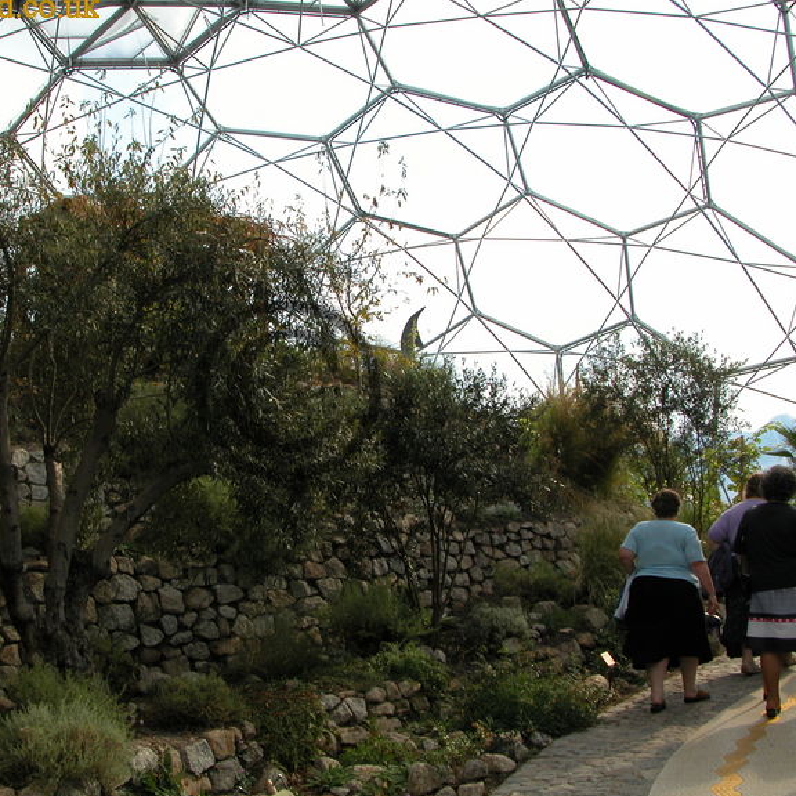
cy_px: 391
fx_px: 1119
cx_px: 287
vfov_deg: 39.2
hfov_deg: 38.9
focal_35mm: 43
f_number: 6.3
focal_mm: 8.9
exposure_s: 1/292
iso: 100
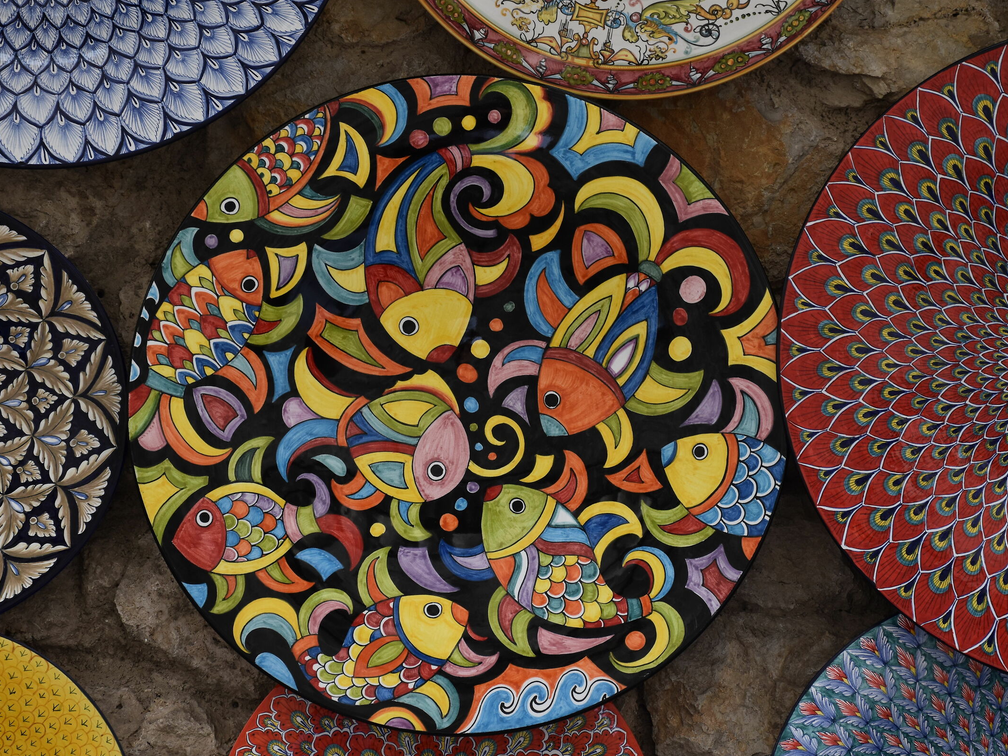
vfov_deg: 12.1
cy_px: 380
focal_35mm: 123
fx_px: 3569
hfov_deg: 16.1
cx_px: 478
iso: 320
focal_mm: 75
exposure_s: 1/250
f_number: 8
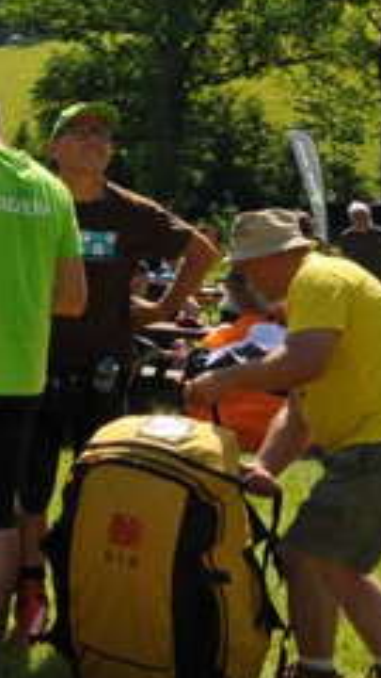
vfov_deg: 16.5
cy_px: 186
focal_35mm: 130
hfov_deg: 8.2
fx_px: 2330
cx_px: -694
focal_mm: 25
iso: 200
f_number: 14
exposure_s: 1/200
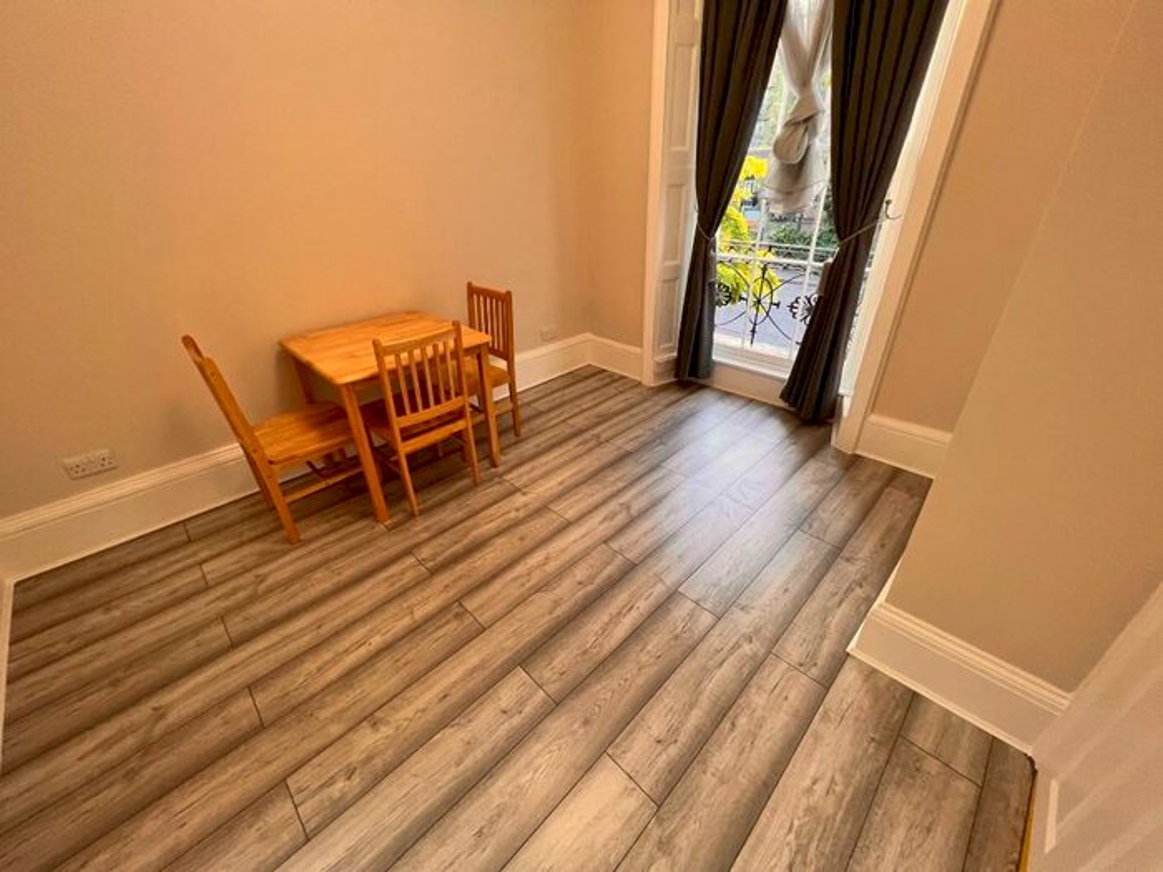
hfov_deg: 106.2
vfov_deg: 89.9
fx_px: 437
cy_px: 436
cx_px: 582
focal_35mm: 13
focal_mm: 1.57
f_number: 1.8
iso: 200
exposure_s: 1/50
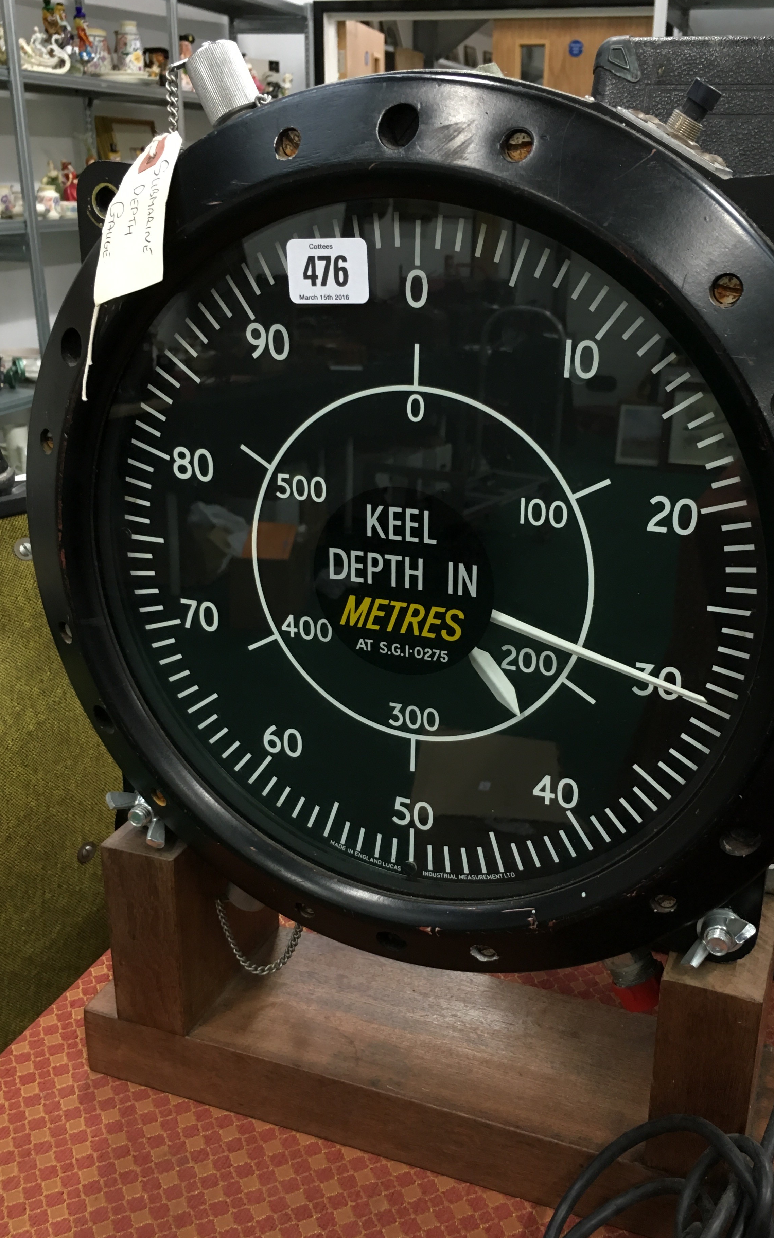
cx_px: 462
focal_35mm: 34
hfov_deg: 37.1
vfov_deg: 56.7
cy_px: 648
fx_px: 1148
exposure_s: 1/33
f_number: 2.2
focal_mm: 4.15
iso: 125
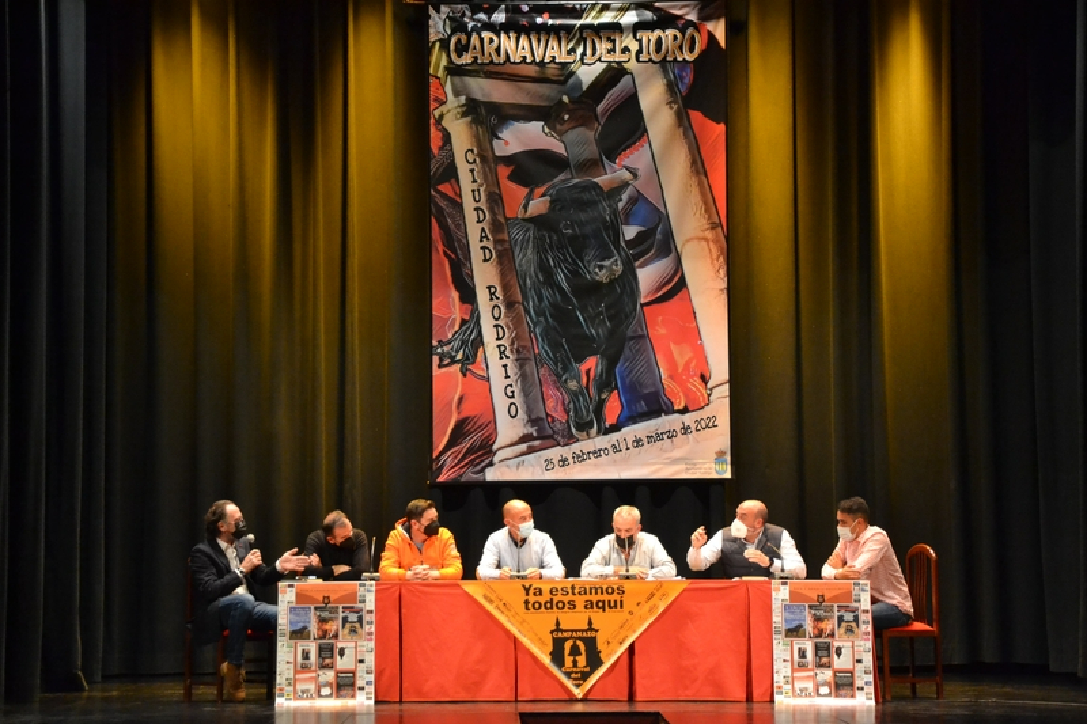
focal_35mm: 78
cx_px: 544
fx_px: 2355
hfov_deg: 26.0
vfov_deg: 17.5
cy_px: 362
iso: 3200
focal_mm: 52
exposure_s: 1/100
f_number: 5
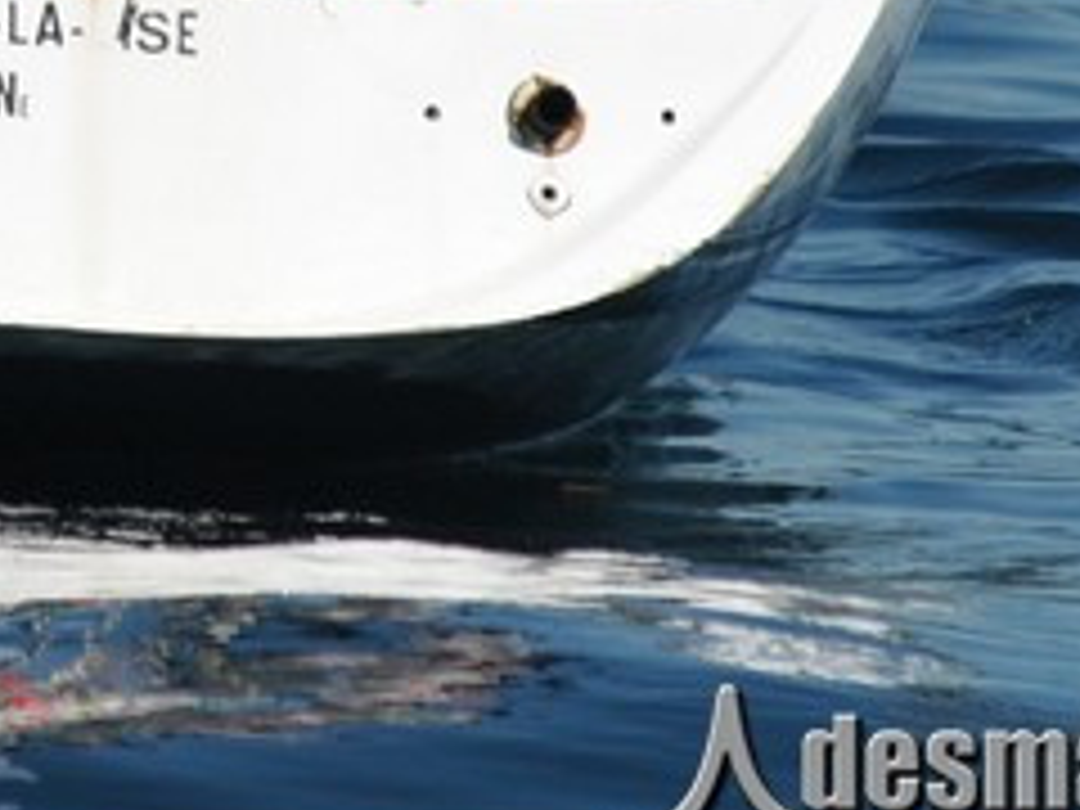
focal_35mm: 729
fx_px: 22738
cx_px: -526
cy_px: -436
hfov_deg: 2.7
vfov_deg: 2.0
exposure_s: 1/1600
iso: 200
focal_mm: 135
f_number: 5
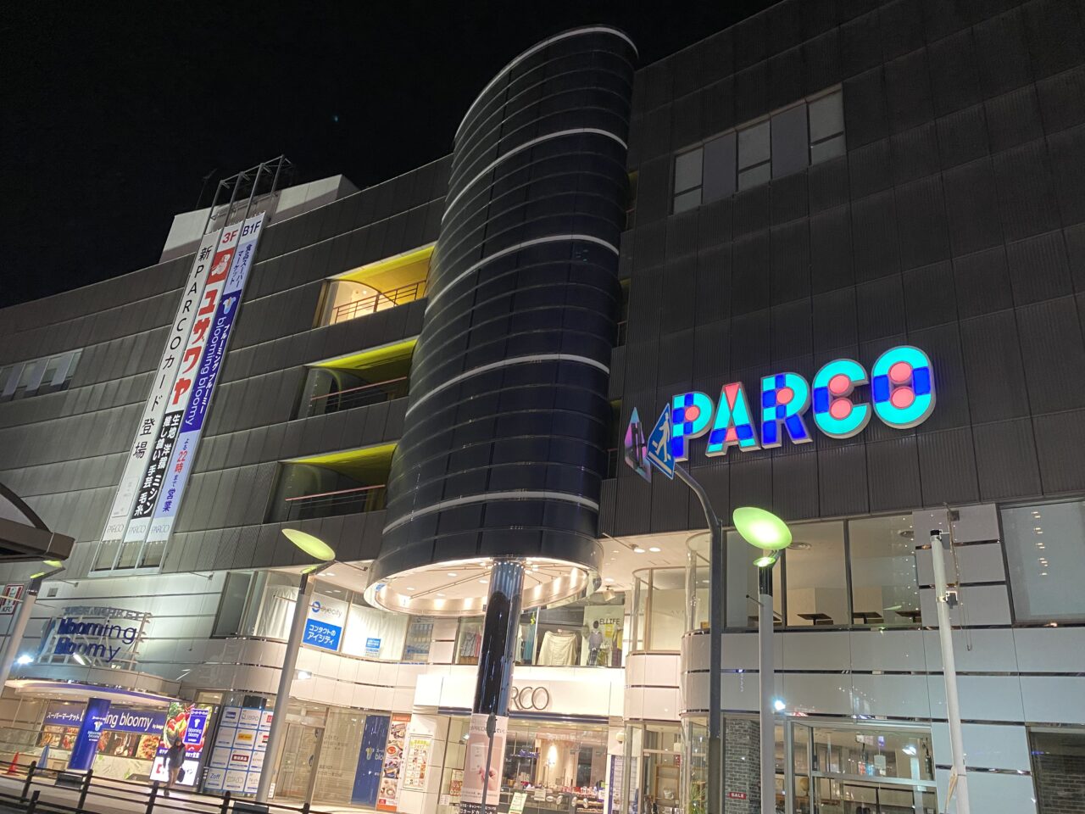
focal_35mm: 26
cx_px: 542
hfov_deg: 67.3
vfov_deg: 53.1
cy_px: 407
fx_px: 815
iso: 500
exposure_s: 1/50
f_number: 1.8
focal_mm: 4.25
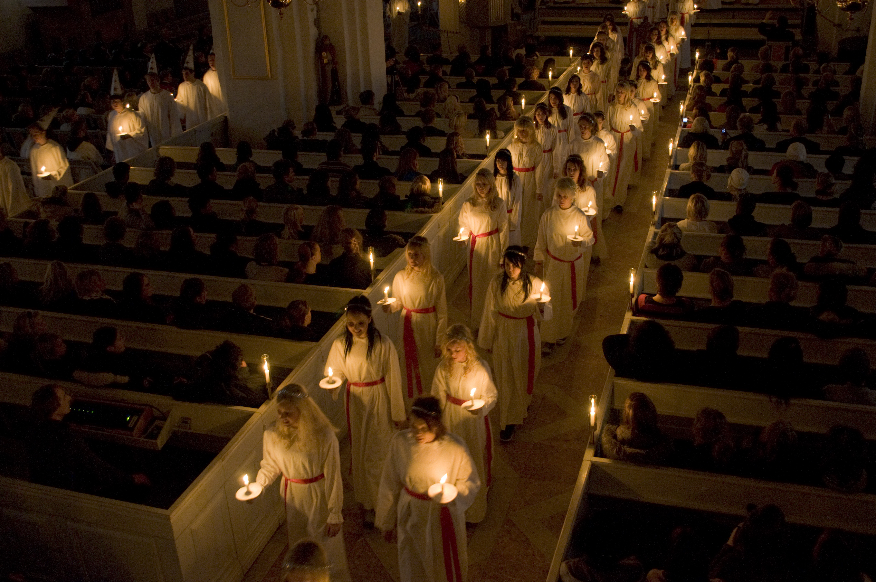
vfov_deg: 36.8
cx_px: 438
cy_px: 291
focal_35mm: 36
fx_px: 875
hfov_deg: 53.2
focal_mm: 24
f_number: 3.2
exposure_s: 1/20
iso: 1250
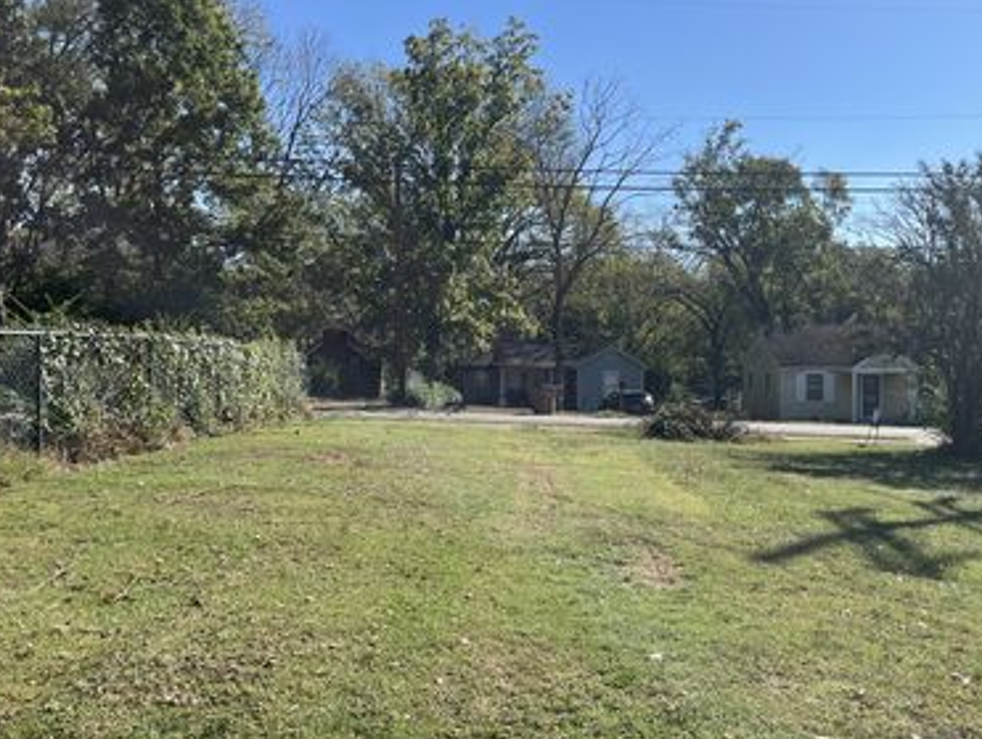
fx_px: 994
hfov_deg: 52.3
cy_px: 407
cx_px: 582
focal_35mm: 35
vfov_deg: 40.7
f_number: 1.6
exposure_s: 1/3135
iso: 50
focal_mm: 5.1
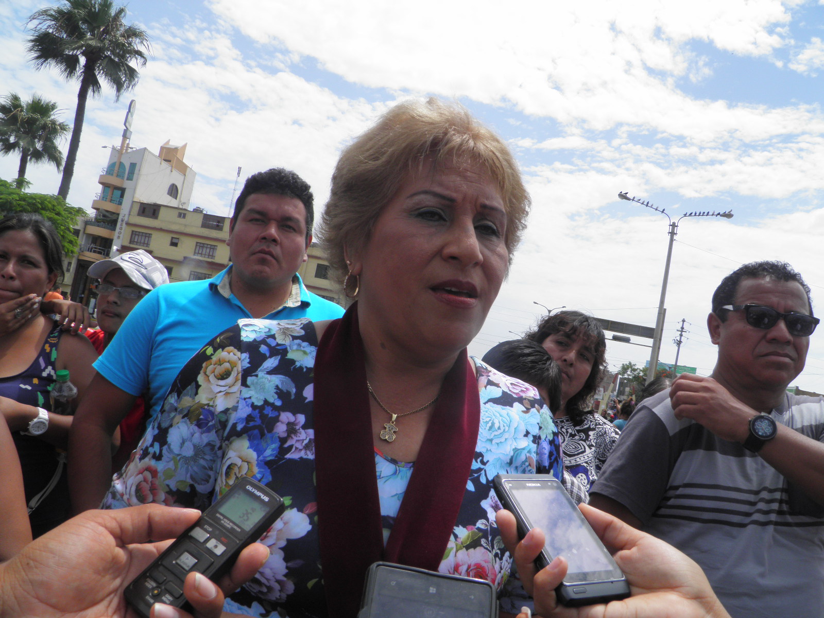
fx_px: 667
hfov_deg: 63.4
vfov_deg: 49.7
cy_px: 309
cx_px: 412
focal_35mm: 28
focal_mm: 4.9
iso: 50
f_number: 5.7
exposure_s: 1/400
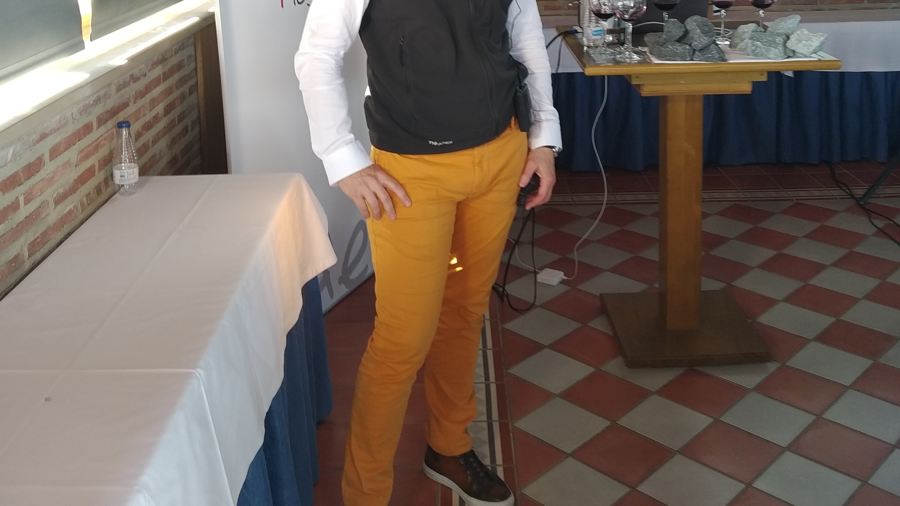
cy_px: 19
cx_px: 448
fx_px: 907
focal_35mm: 38
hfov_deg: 52.8
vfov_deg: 29.4
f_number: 2.2
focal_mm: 3.82
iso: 125
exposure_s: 1/33
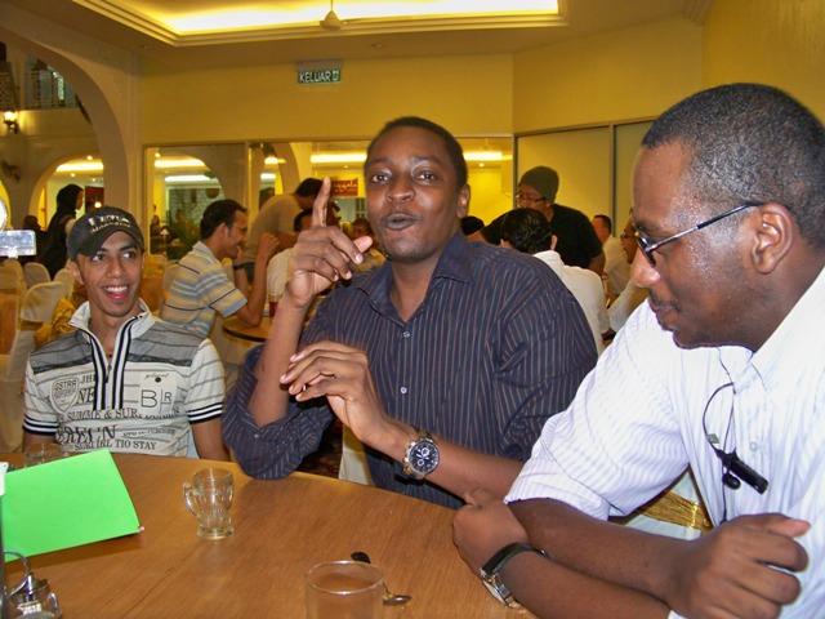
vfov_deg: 42.9
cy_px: 310
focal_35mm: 33
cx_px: 412
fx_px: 786
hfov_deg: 55.4
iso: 200
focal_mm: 5.85
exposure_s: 1/30
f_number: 2.8
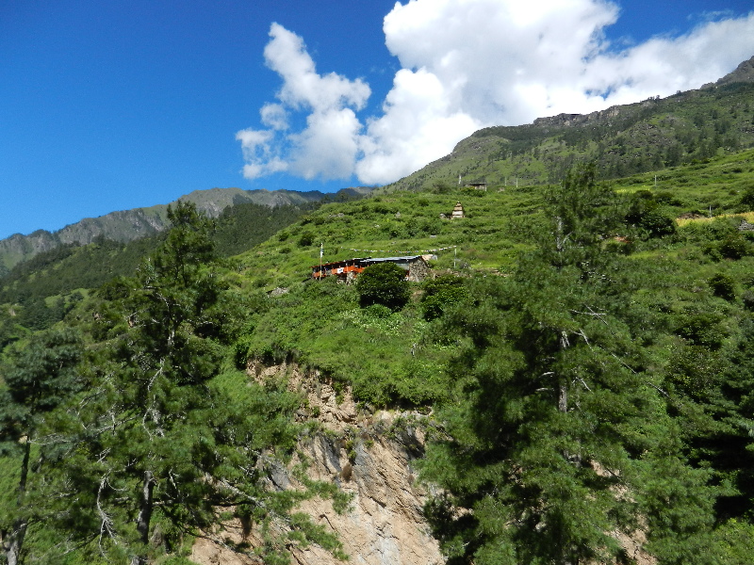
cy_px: 282
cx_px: 377
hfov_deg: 69.4
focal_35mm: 25
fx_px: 545
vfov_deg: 54.9
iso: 160
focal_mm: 4.5
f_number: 3.5
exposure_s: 1/1600
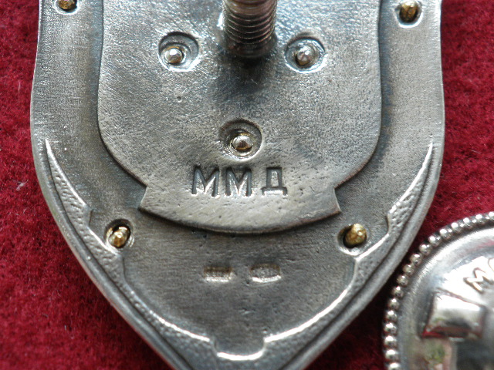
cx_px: 247
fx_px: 628
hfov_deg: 42.9
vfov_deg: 32.9
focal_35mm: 44
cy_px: 185
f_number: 4
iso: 125
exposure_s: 1/8
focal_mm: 7.7
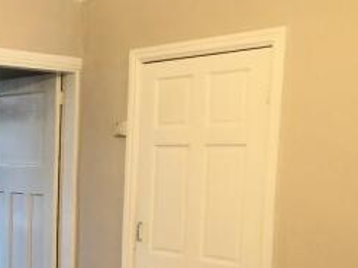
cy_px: 235
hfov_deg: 26.9
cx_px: -38
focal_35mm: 66
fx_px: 682
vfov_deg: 21.8
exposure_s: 1/15
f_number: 1.8
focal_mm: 3.99
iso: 100
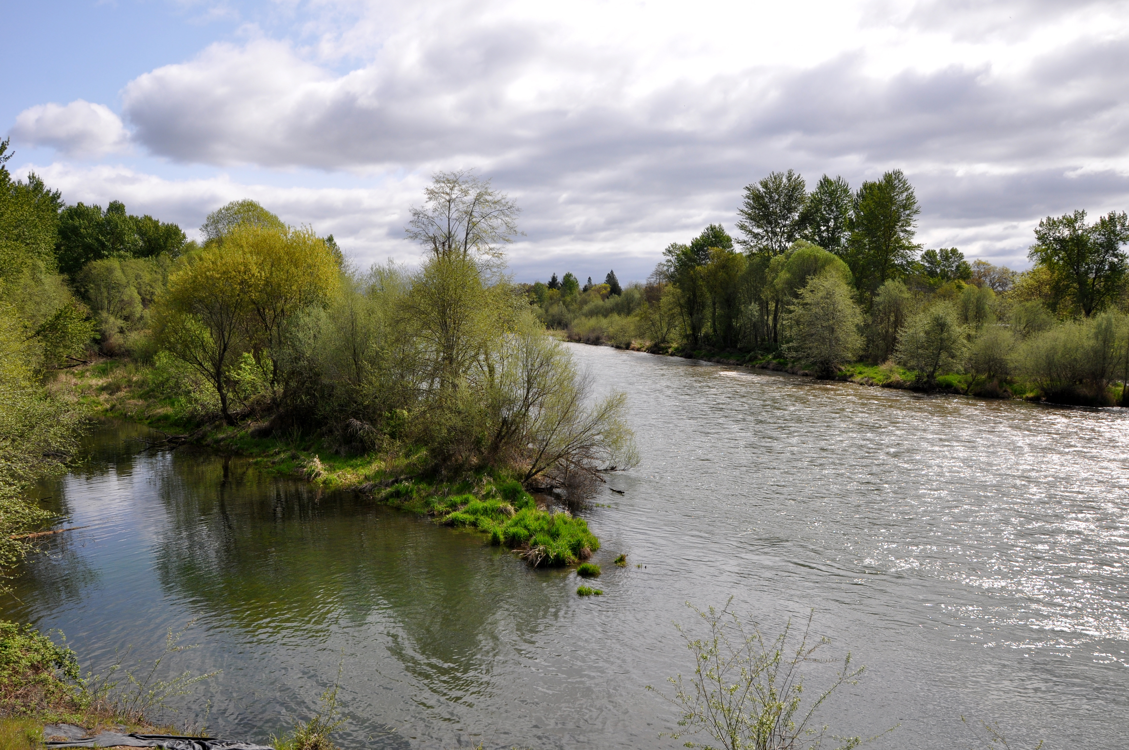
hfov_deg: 67.4
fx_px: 846
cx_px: 564
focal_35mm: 27
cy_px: 375
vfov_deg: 47.8
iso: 200
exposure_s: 1/400
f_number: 10
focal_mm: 18
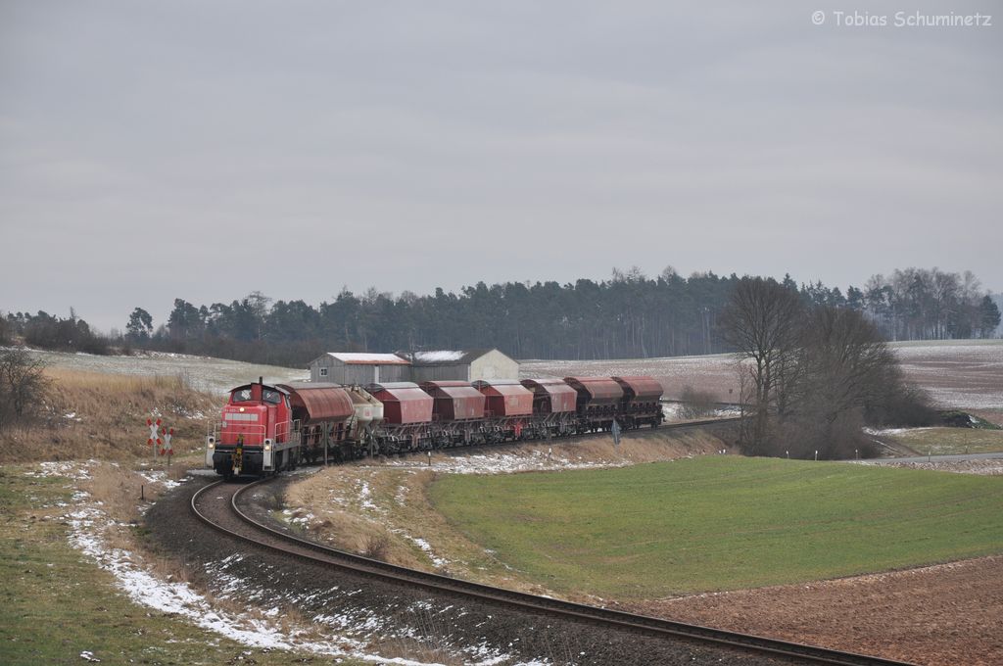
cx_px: 502
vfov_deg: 9.3
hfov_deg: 14.0
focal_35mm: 147
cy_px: 333
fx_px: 4090
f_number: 9
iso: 400
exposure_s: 1/400
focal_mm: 98
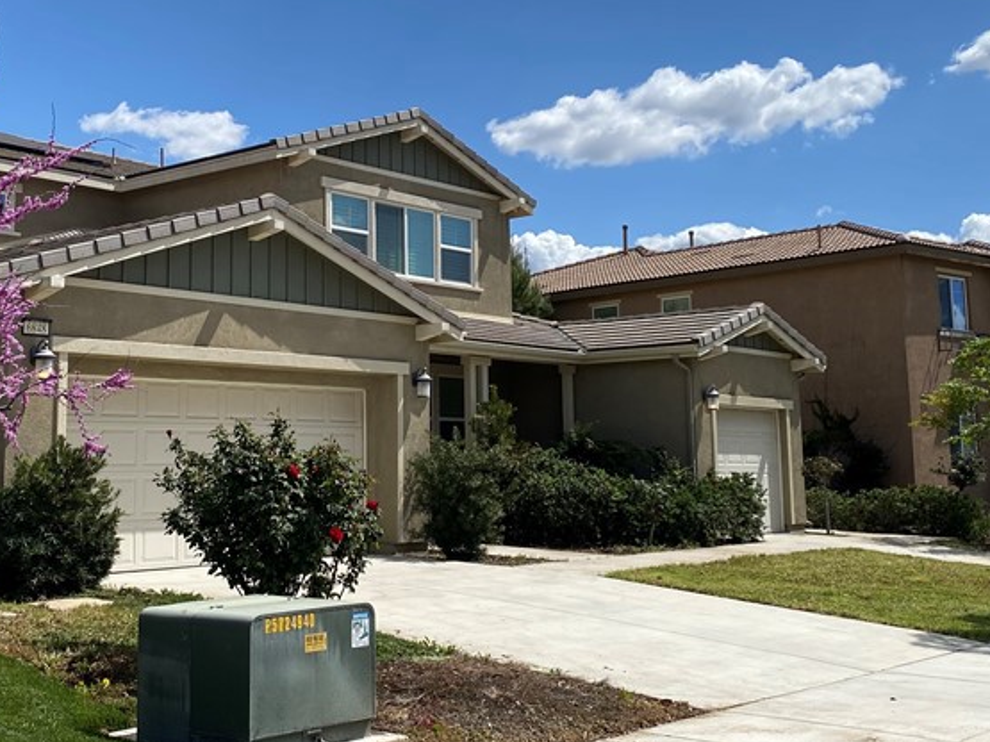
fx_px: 1372
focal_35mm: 48
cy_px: 269
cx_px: 405
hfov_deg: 39.5
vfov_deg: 30.1
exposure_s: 1/5495
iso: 32
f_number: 1.8
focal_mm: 4.25
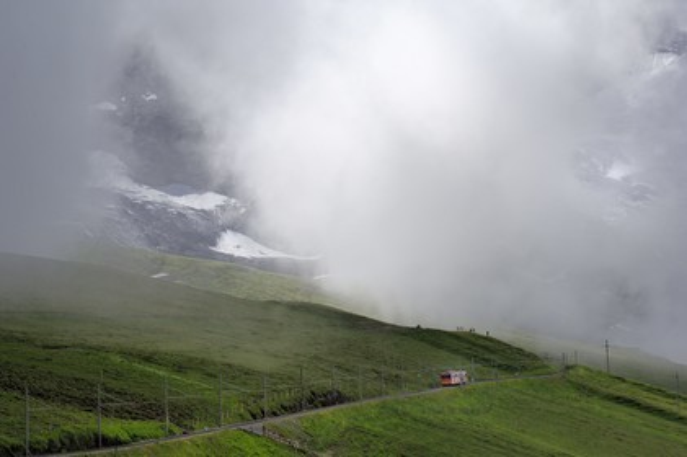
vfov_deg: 13.0
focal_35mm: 105
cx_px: 344
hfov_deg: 19.5
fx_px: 2002
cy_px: 228
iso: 100
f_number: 13
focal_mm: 70
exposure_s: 1/160
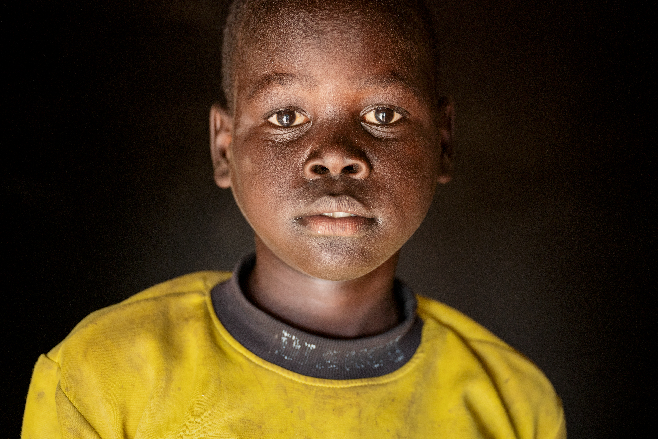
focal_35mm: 65
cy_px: 230
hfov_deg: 31.0
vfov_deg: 20.9
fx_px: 1188
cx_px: 345
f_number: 2.8
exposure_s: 1/160
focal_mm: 61
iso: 800
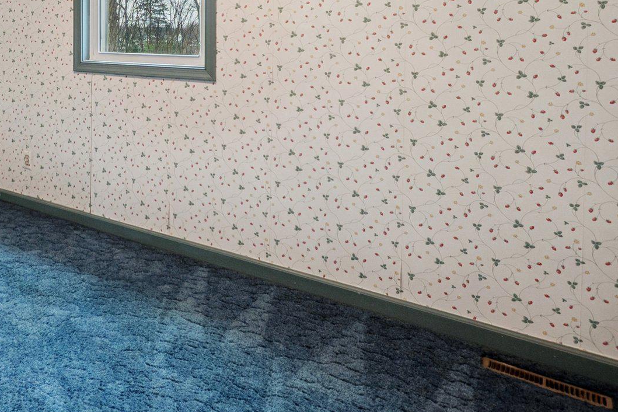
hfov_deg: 57.8
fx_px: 498
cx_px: 105
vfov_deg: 41.7
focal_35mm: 29
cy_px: 49
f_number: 5.6
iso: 400
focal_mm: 10
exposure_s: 1/30
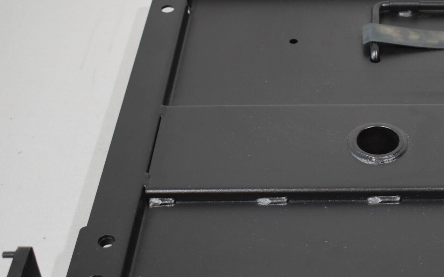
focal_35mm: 74
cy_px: 179
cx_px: 392
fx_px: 895
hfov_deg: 27.0
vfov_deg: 17.6
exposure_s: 1/125
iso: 800
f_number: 4
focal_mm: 24
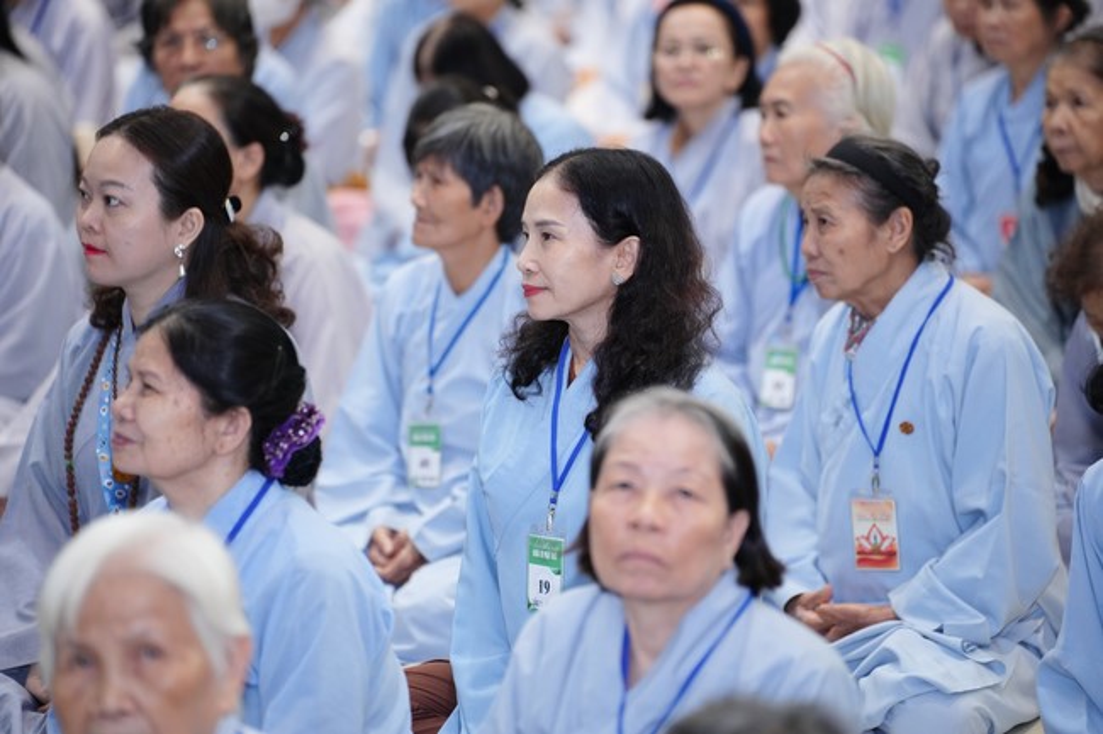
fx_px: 4594
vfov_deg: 9.1
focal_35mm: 150
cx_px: 552
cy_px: 367
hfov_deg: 13.7
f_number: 2.8
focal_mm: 150
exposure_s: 1/200
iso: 2500
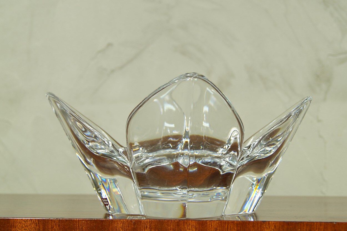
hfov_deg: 37.9
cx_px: 174
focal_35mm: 52
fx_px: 506
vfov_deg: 25.7
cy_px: 116
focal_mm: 35
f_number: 7.1
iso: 400
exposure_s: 1/25
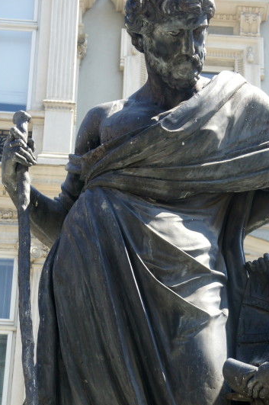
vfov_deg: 15.0
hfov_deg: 10.0
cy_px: 313
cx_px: 224
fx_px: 1527
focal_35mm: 136
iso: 200
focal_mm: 47
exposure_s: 1/100
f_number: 10
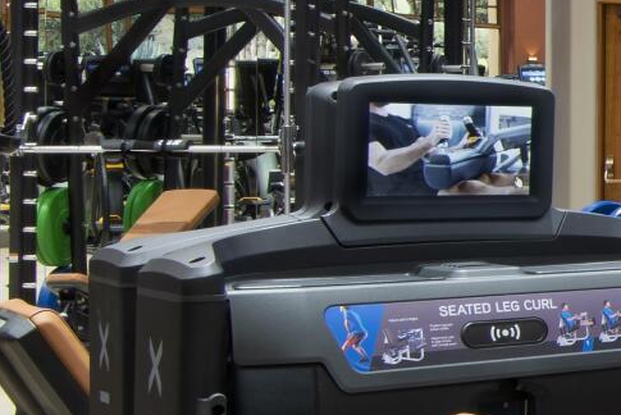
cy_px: 168
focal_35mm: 99
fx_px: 1709
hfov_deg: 13.4
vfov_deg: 13.8
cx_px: 1581
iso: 100
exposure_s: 1.6
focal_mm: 16
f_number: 14
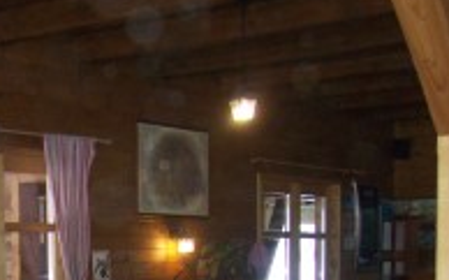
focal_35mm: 89
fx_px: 1088
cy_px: 400
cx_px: -50
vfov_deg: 13.9
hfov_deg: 22.0
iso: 160
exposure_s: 1/60
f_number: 2.7
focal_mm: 5.6
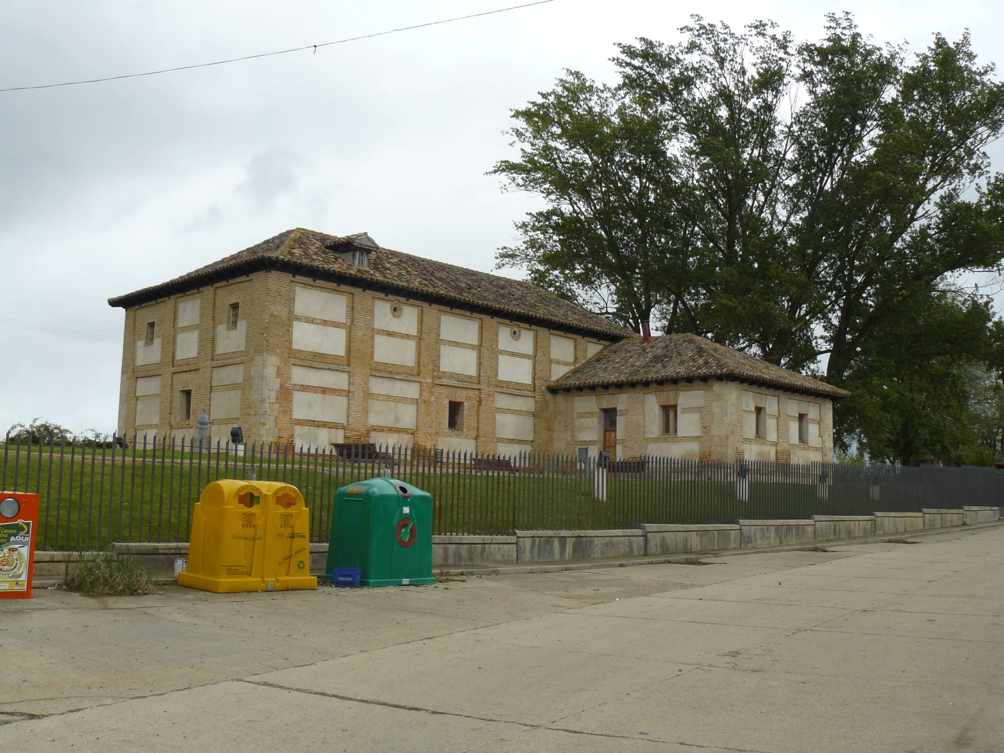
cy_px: 376
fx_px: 1044
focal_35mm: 36
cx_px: 502
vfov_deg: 39.7
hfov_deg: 51.4
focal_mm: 6
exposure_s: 1/320
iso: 100
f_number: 5.6
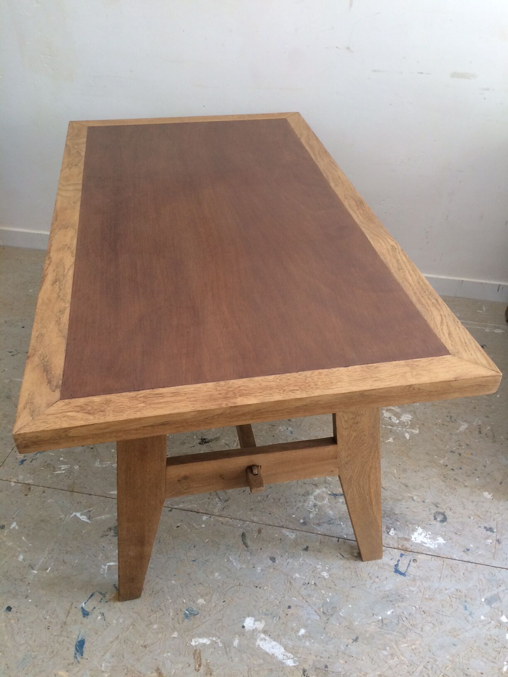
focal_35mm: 29
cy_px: 338
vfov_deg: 61.7
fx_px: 567
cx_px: 254
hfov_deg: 48.2
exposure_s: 1/33
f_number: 2.2
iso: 64
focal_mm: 4.15
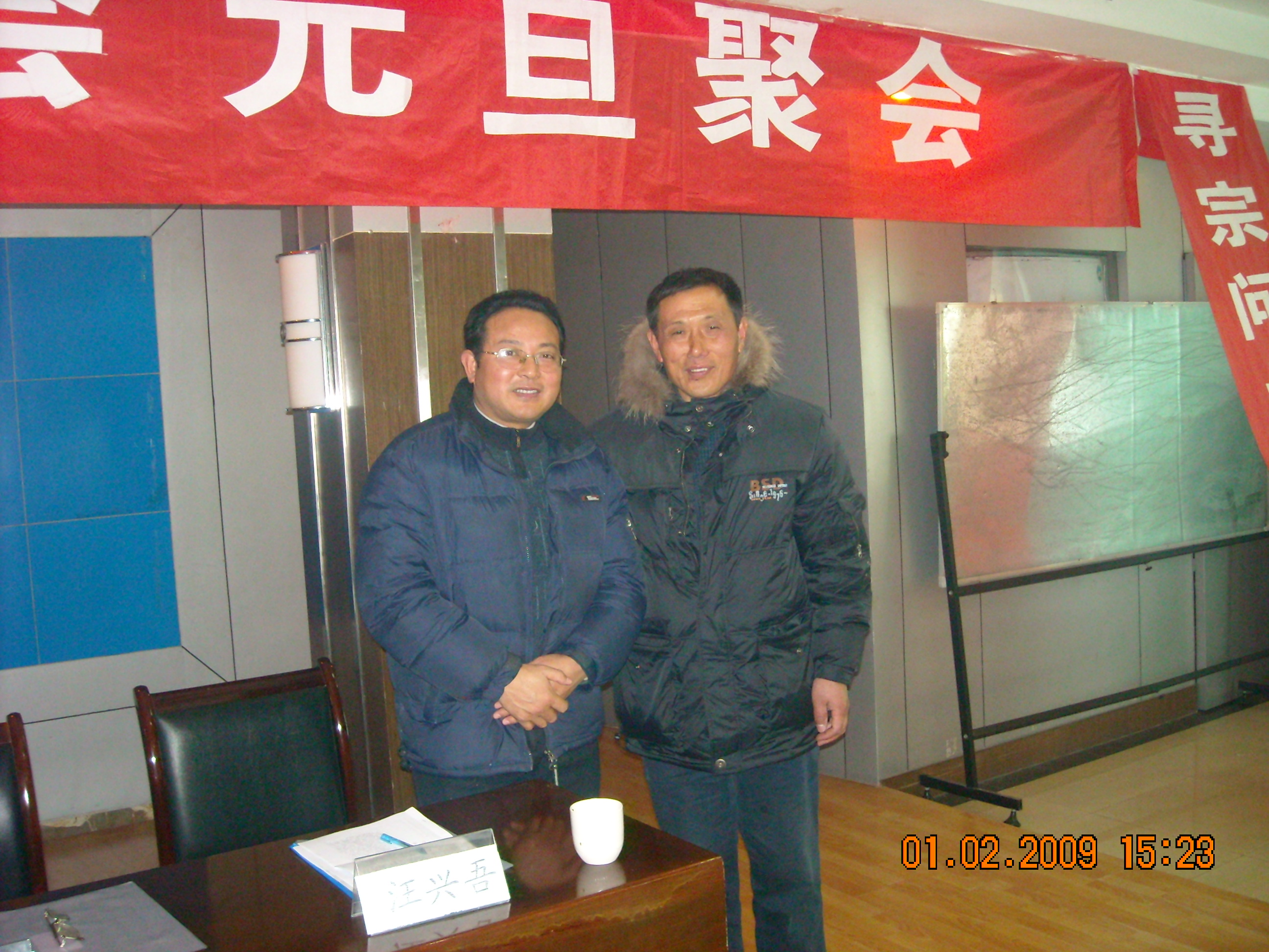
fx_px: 1283
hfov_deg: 52.6
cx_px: 634
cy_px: 476
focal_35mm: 35
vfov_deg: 40.7
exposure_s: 1/60
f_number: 2.8
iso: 518
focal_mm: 5.7
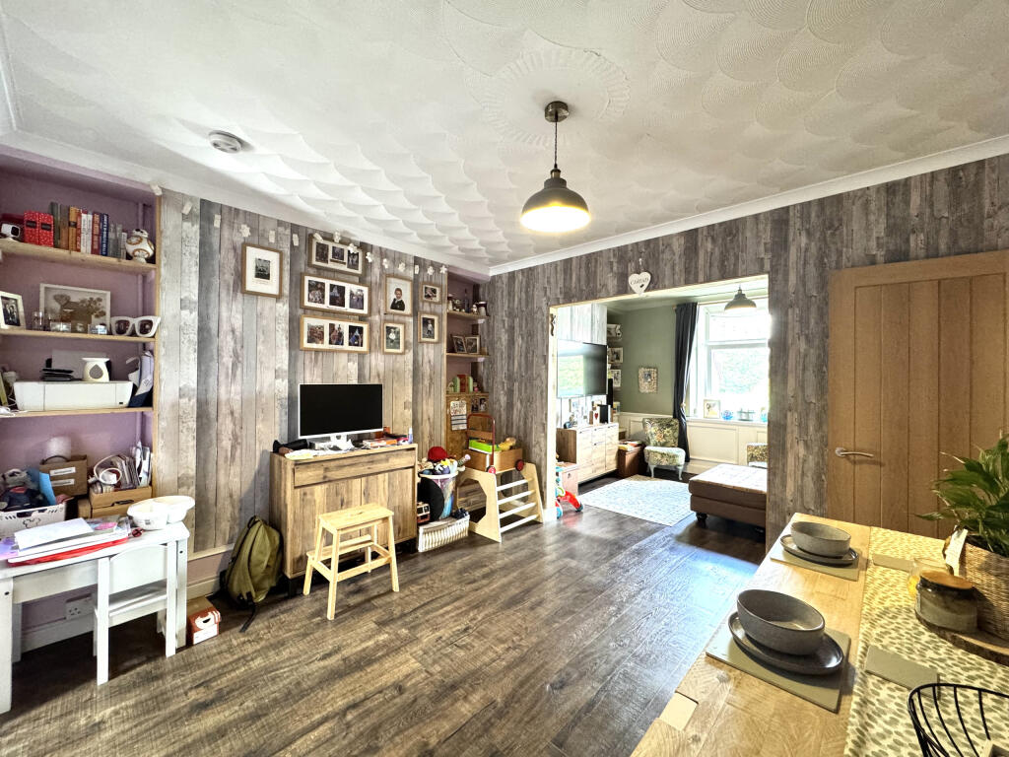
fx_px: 408
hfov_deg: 102.1
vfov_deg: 85.7
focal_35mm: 14
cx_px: 504
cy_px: 378
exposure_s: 1/50
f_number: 2.2
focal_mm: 2.22
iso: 400
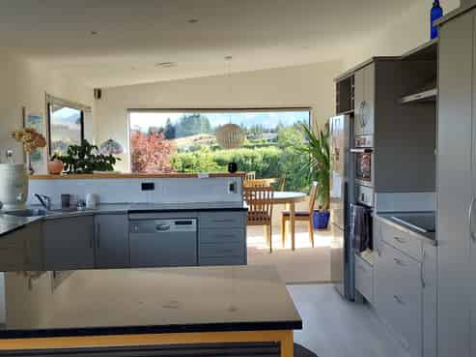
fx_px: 344
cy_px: 178
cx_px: 238
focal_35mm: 25
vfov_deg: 54.8
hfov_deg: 69.4
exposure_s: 1/50
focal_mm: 5.23
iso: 50
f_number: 1.8
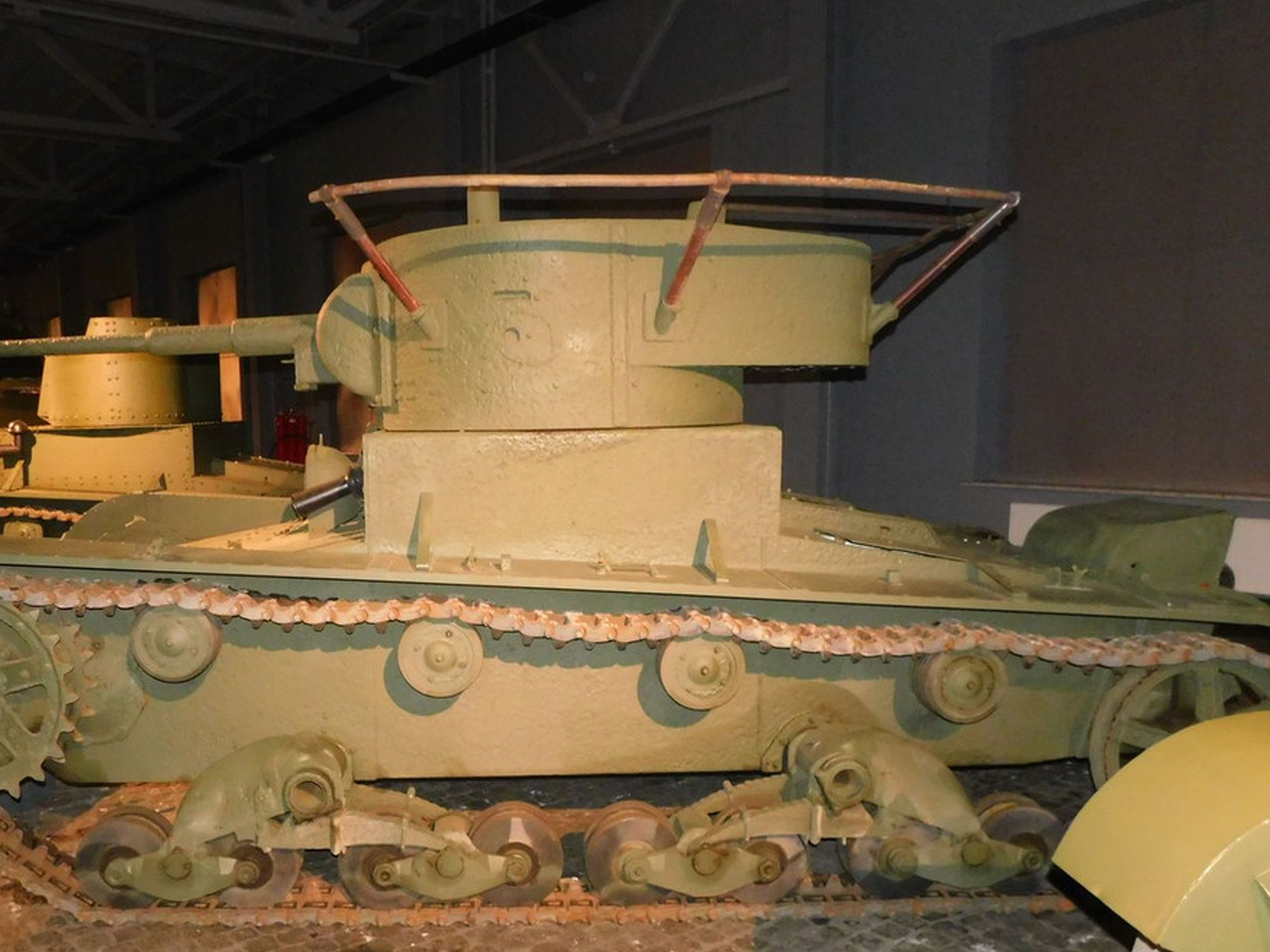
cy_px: 572
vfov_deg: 49.4
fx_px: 1027
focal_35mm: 28
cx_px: 582
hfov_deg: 63.3
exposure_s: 1/30
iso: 500
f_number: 3
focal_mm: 4
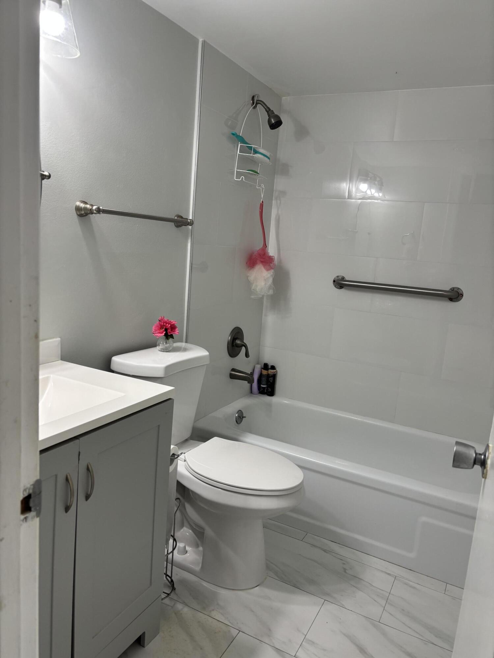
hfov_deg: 53.1
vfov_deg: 67.3
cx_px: 247
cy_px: 329
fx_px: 495
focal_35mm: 26
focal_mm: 5.96
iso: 80
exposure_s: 1/120
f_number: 1.6
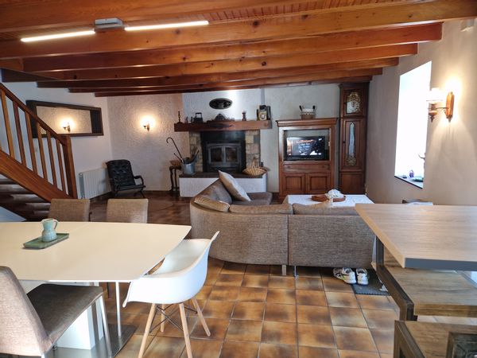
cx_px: 238
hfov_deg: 73.9
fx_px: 317
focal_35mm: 23
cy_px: 179
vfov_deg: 58.9
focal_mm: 5.4
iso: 214
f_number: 1.8
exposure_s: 1/33
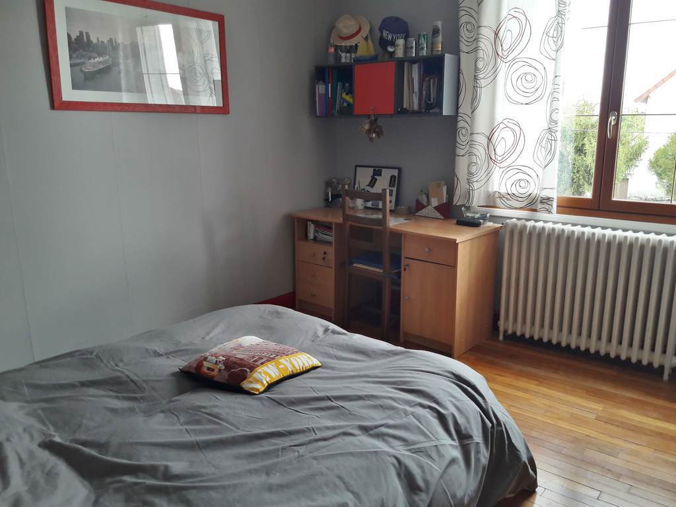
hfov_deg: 63.4
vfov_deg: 49.7
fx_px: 547
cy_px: 254
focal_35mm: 28
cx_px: 338
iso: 160
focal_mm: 3.7
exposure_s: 1/33
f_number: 1.9
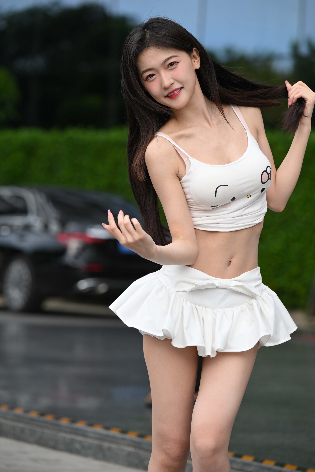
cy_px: 236
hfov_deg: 10.6
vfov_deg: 15.8
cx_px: 158
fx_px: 1706
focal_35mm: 130
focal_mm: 130
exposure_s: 1/640
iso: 400
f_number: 4
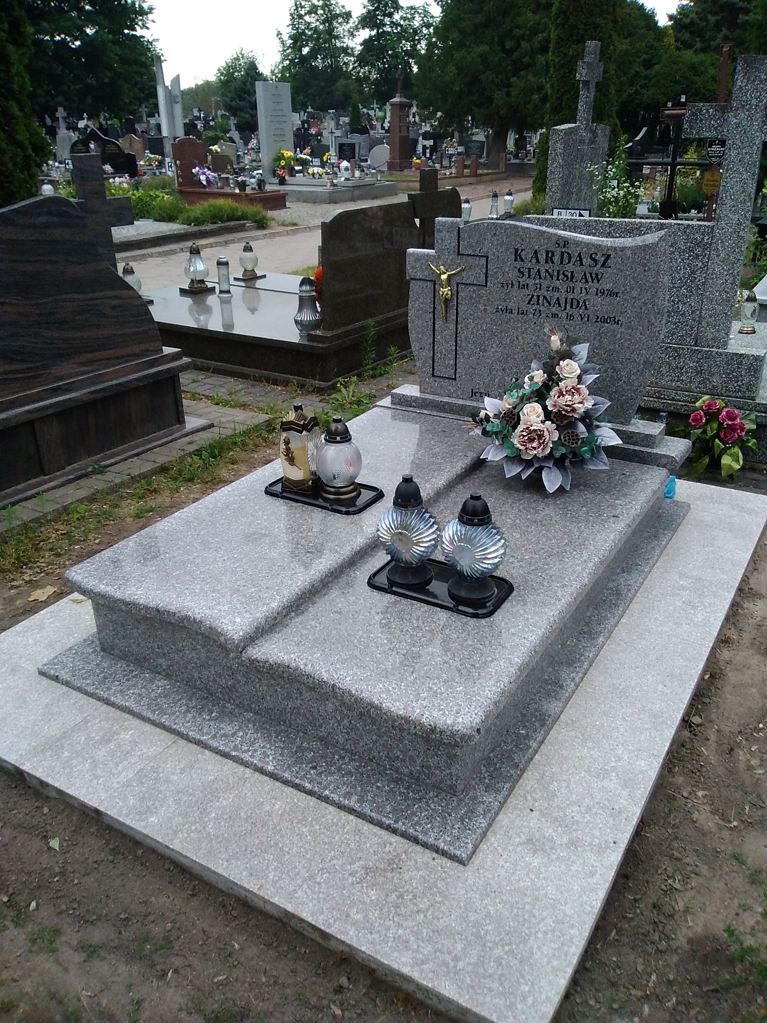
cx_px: 384
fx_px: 857
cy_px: 512
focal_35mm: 29
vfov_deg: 61.7
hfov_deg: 48.2
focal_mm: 2.39
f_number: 2.4
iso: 128
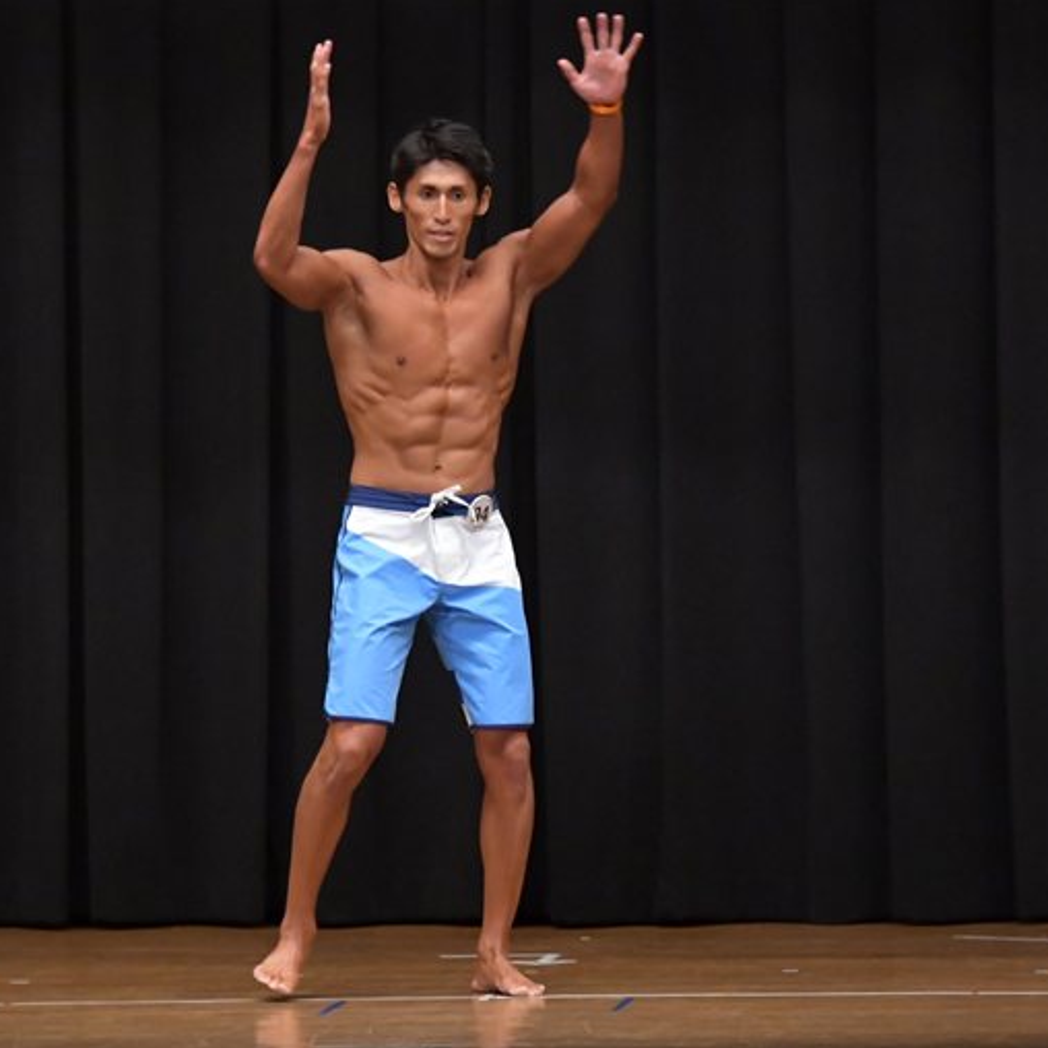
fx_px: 9625
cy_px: 526
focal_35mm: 281
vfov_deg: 6.2
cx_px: 426
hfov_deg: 6.2
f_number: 5.6
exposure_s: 1/400
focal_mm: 145
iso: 6400
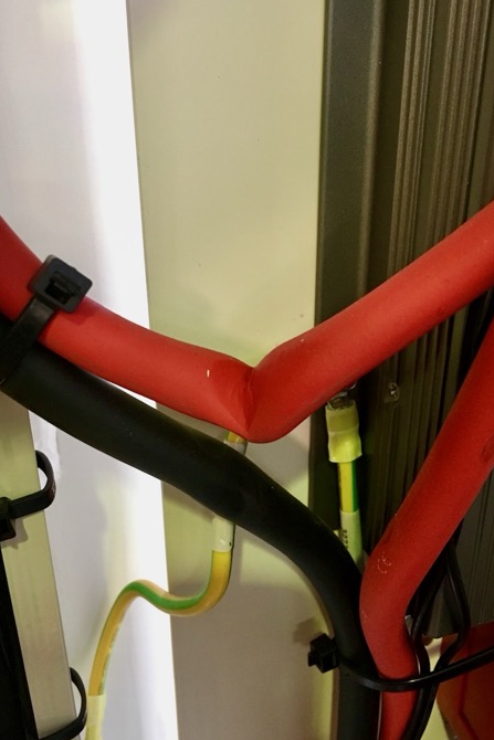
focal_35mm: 36
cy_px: 382
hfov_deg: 36.6
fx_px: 741
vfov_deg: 53.1
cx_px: 322
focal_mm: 4.15
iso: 200
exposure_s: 1/33
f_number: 2.2
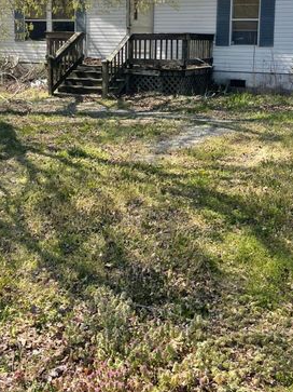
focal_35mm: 46
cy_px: 99
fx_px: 519
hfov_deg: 31.5
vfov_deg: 40.1
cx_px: 146
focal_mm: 5.1
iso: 32
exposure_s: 1/1439
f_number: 1.6
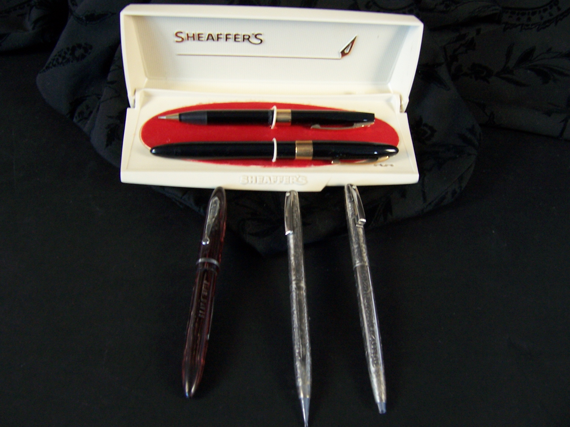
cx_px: 285
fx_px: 543
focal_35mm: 33
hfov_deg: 55.4
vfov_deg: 42.9
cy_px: 214
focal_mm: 5.5
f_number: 3.4
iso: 140
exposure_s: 1/8
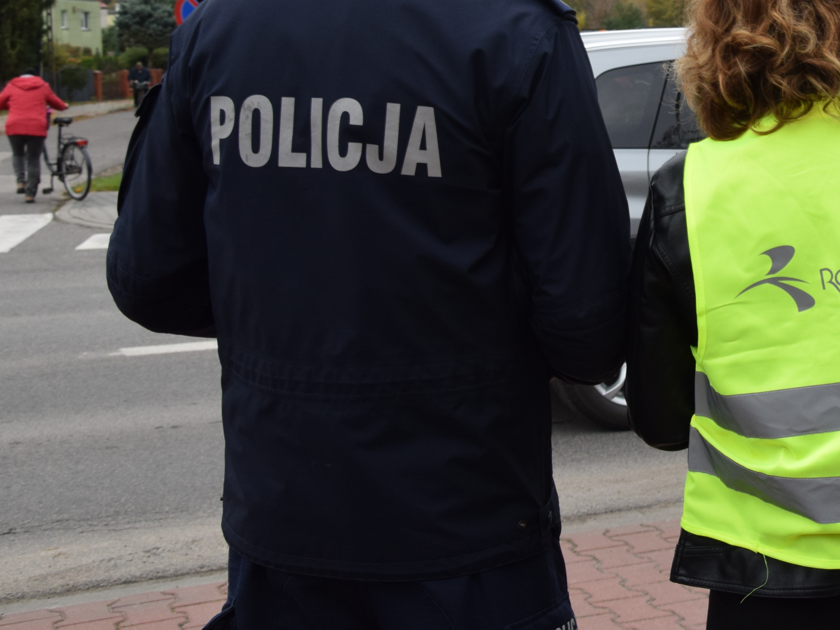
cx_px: 788
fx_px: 1771
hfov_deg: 25.7
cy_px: 123
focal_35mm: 73
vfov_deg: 20.0
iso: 400
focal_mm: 25
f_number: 7.1
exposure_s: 1/200
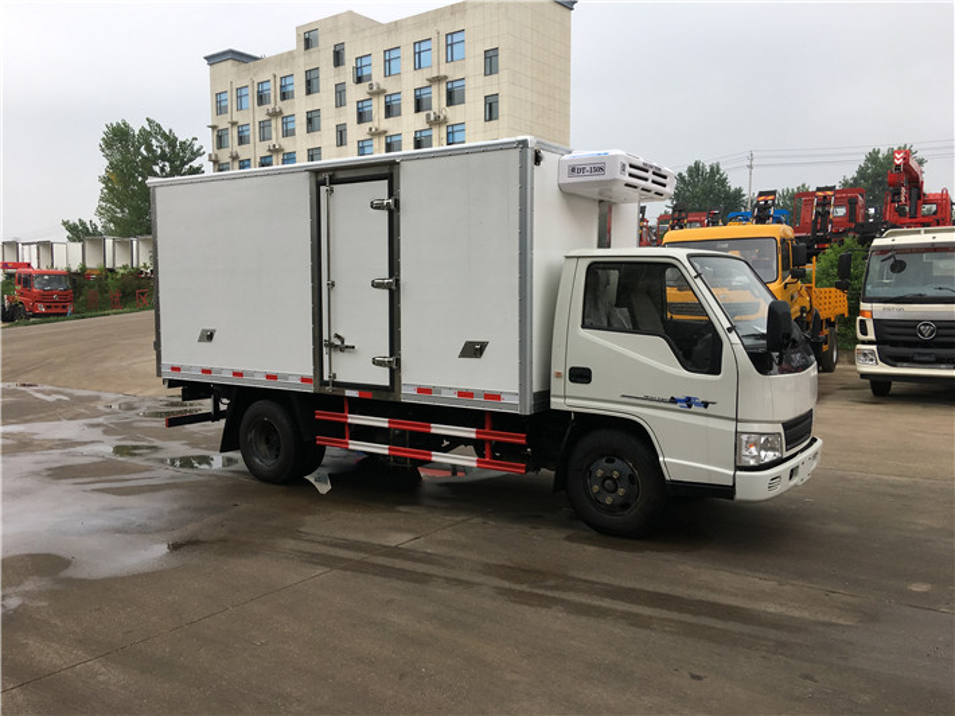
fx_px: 800
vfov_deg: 48.2
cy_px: 358
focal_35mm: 29
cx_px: 478
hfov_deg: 61.7
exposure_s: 1/361
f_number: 2.2
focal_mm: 4.15
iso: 25
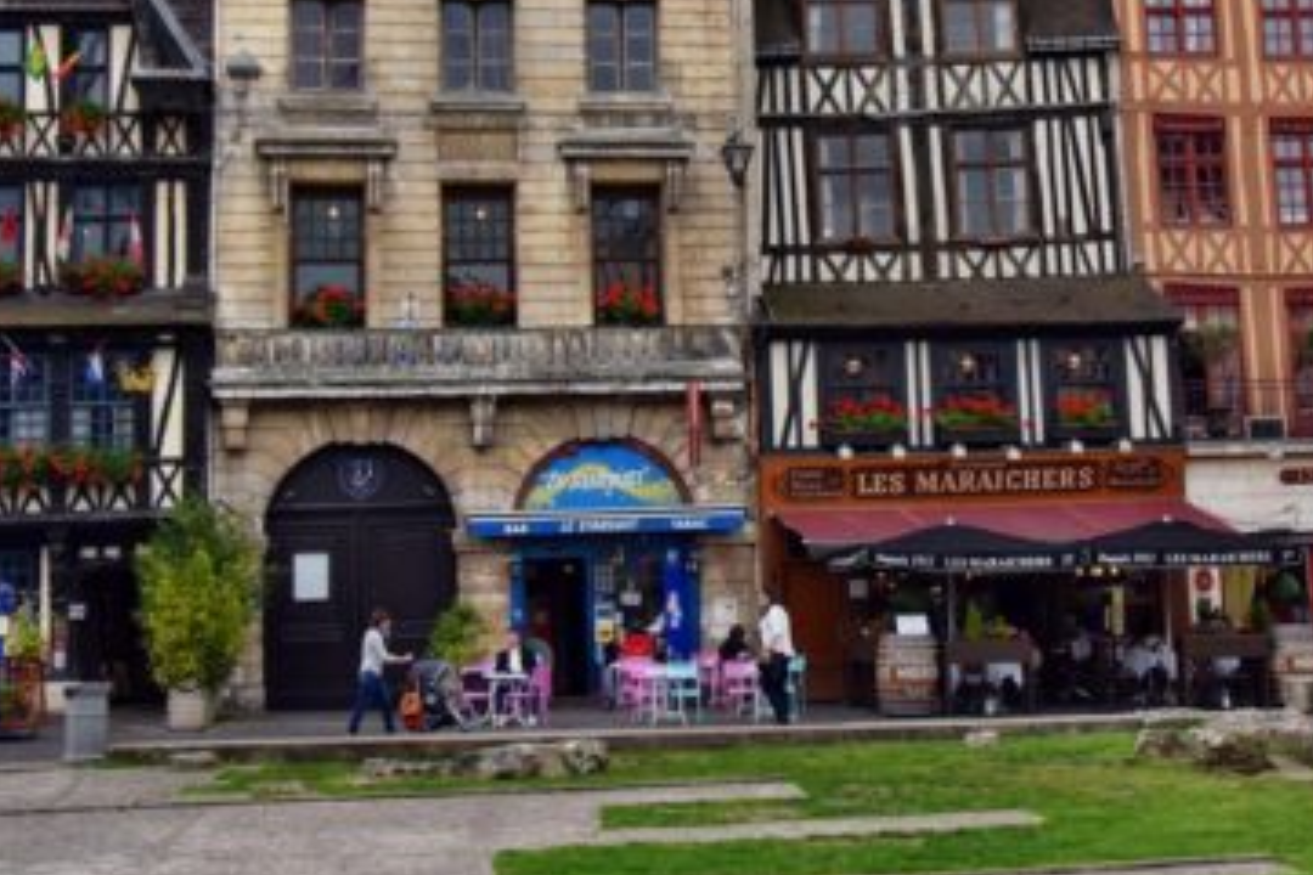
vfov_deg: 21.1
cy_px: 224
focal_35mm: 64
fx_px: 2334
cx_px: 843
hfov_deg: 31.2
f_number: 4.5
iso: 640
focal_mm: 24
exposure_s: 1/3200
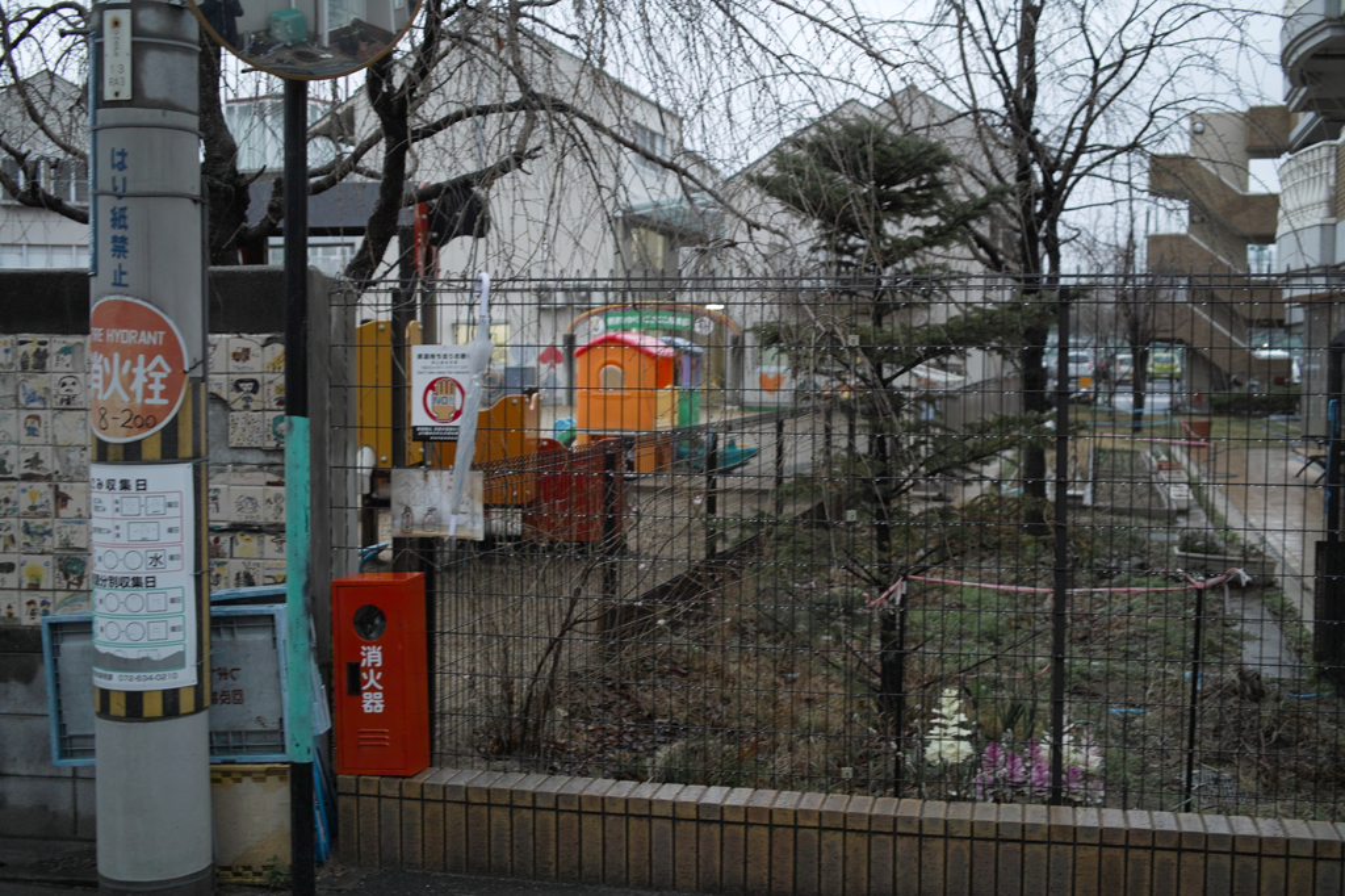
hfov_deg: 47.4
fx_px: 1531
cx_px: 672
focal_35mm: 41
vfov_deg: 32.6
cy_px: 448
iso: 200
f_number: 2.8
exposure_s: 1/20
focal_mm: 24.2
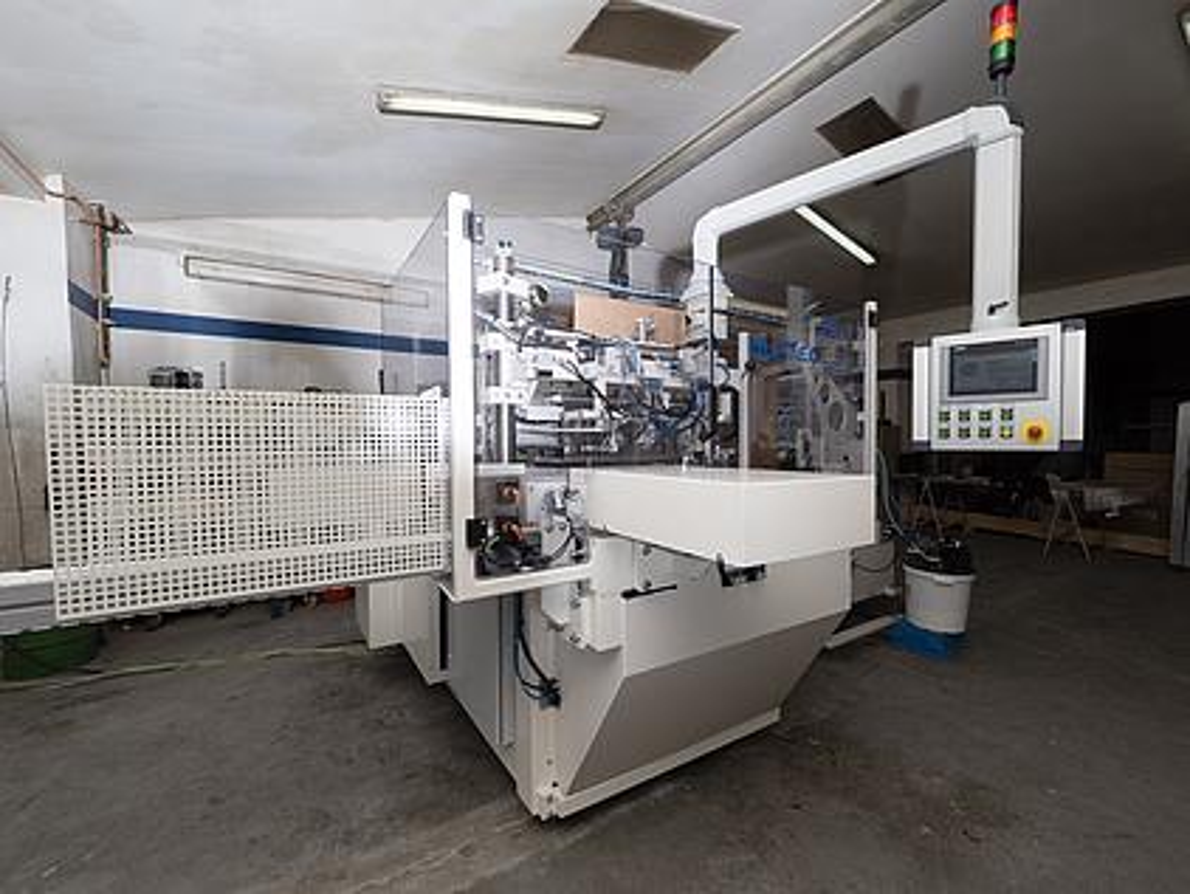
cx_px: 595
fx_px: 482
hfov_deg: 102.0
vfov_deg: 85.7
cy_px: 447
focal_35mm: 14
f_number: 10
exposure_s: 1/160
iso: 200
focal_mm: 7
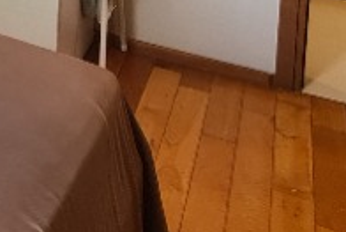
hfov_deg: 19.3
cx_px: -323
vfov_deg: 15.7
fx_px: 664
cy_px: -228
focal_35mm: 69
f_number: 2.2
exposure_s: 1/50
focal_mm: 2.2
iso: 160
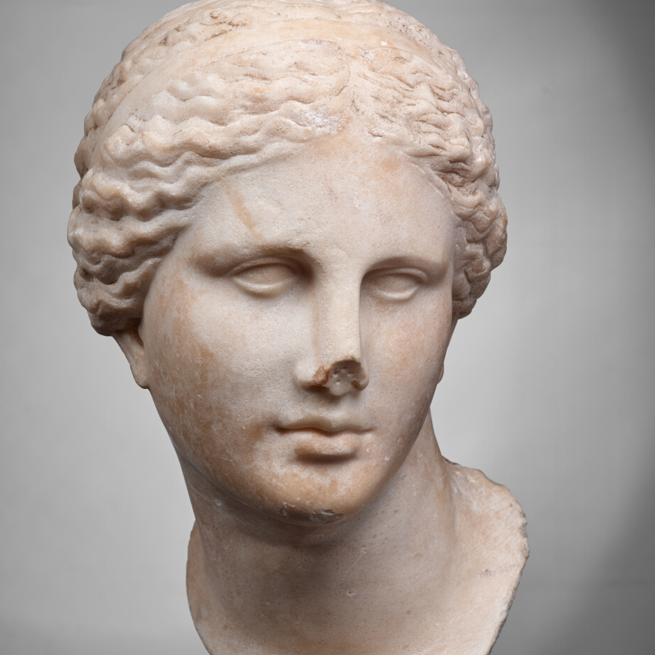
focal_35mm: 80
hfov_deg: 21.7
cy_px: 396
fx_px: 1713
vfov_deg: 21.6
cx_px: 327
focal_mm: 80
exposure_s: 1/125
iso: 200
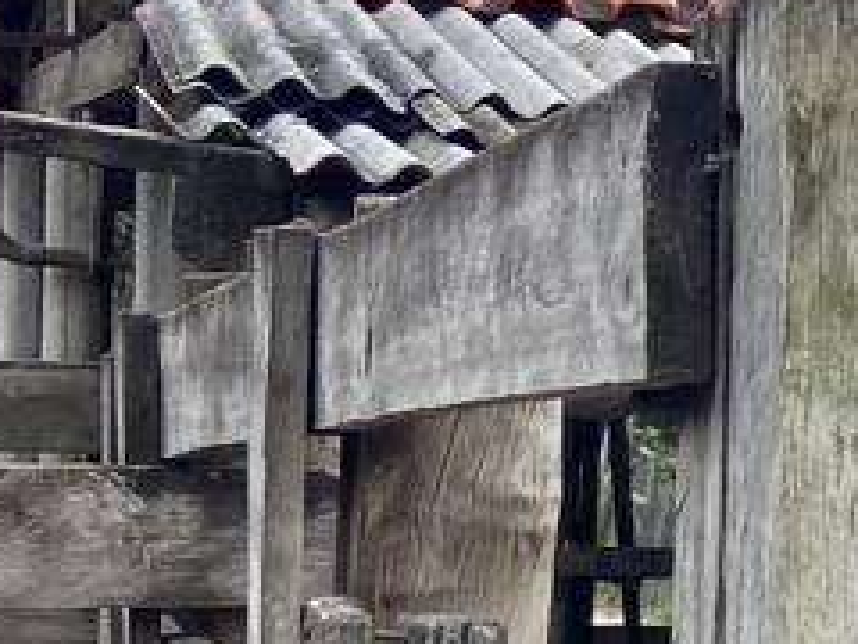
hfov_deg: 11.1
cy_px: 469
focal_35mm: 156
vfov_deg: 9.5
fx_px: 3867
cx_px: 1891
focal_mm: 4.25
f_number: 1.8
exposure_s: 1/506
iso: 32
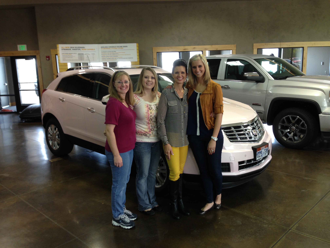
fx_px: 315
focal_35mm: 33
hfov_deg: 55.4
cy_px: 124
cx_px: 165
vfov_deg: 42.9
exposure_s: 1/20
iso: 50
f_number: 2.4
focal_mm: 4.12
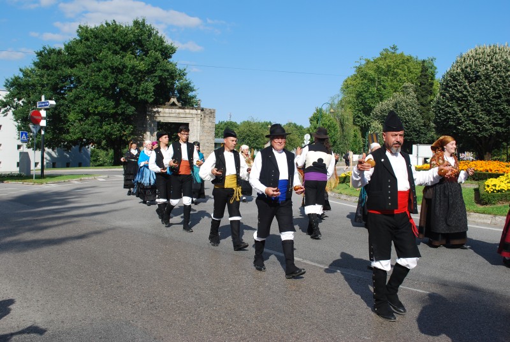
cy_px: 171
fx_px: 511
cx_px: 255
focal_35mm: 36
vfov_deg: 37.0
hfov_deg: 53.0
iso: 100
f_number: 8
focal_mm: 24
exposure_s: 1/250
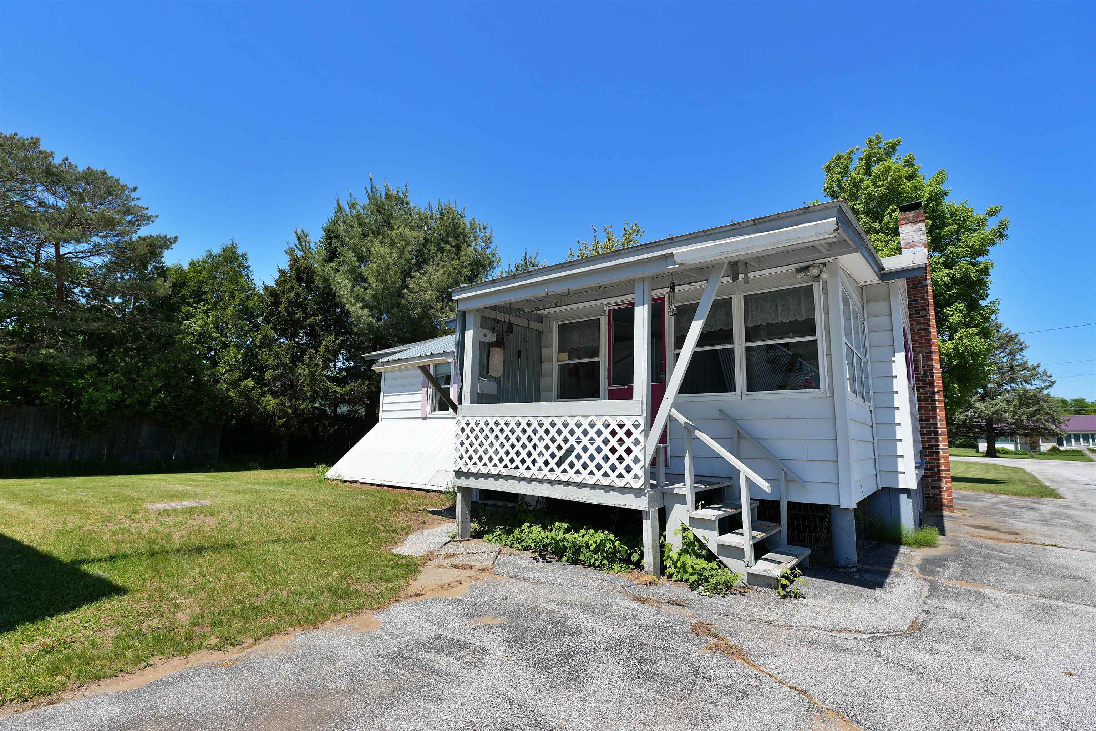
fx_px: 502
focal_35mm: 16
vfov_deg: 72.1
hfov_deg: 95.0
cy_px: 366
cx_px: 548
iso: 100
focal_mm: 11
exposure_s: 1/640
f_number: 5
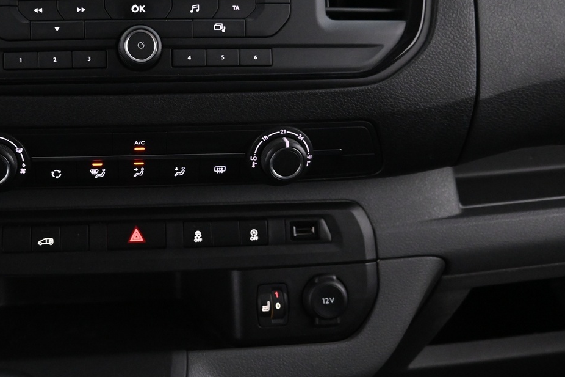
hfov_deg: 44.8
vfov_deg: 31.5
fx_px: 659
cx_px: 140
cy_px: 108
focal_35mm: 42
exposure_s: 1/25
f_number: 3.5
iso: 2800
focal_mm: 16
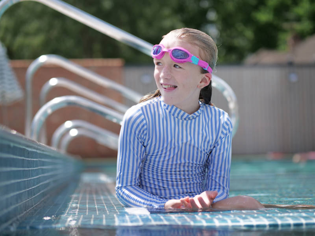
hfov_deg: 22.8
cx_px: 158
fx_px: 783
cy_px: 118
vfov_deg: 17.2
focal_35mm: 86
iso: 200
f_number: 1.6
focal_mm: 43
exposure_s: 1/8000
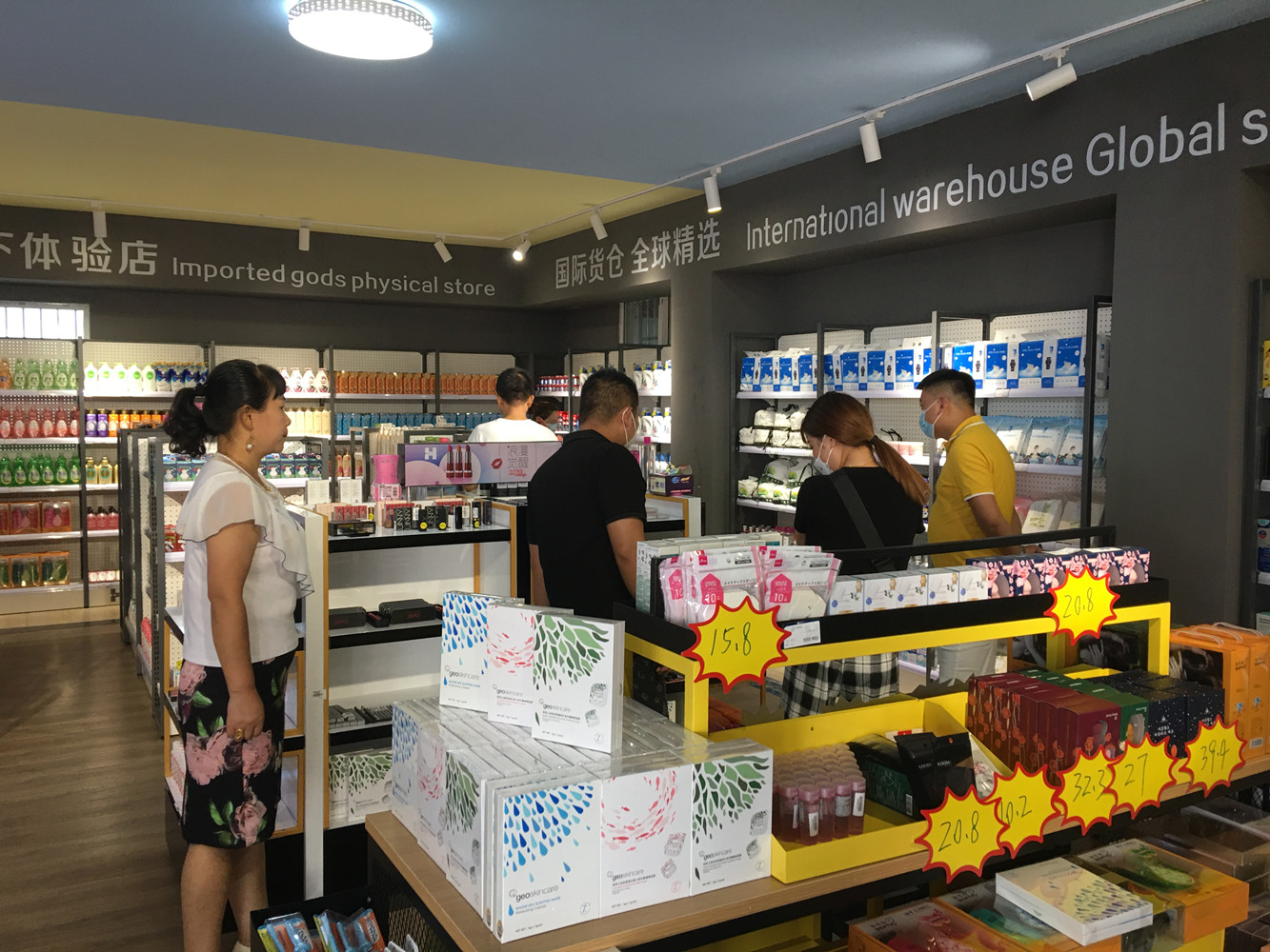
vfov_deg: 48.2
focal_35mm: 29
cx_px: 635
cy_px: 476
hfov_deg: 61.7
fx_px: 1064
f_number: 2.2
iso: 50
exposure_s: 1/33
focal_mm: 4.15
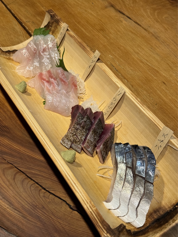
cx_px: 89
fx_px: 329
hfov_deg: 30.3
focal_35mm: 48
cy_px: 118
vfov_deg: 39.7
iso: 250
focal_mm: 6.76
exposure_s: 1/40
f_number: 1.78
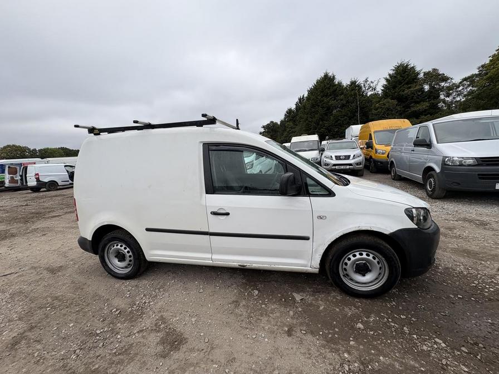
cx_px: 250
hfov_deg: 102.1
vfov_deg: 85.7
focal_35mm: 14
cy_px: 187
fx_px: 202
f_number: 2.2
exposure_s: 1/713
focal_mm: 2.22
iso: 40
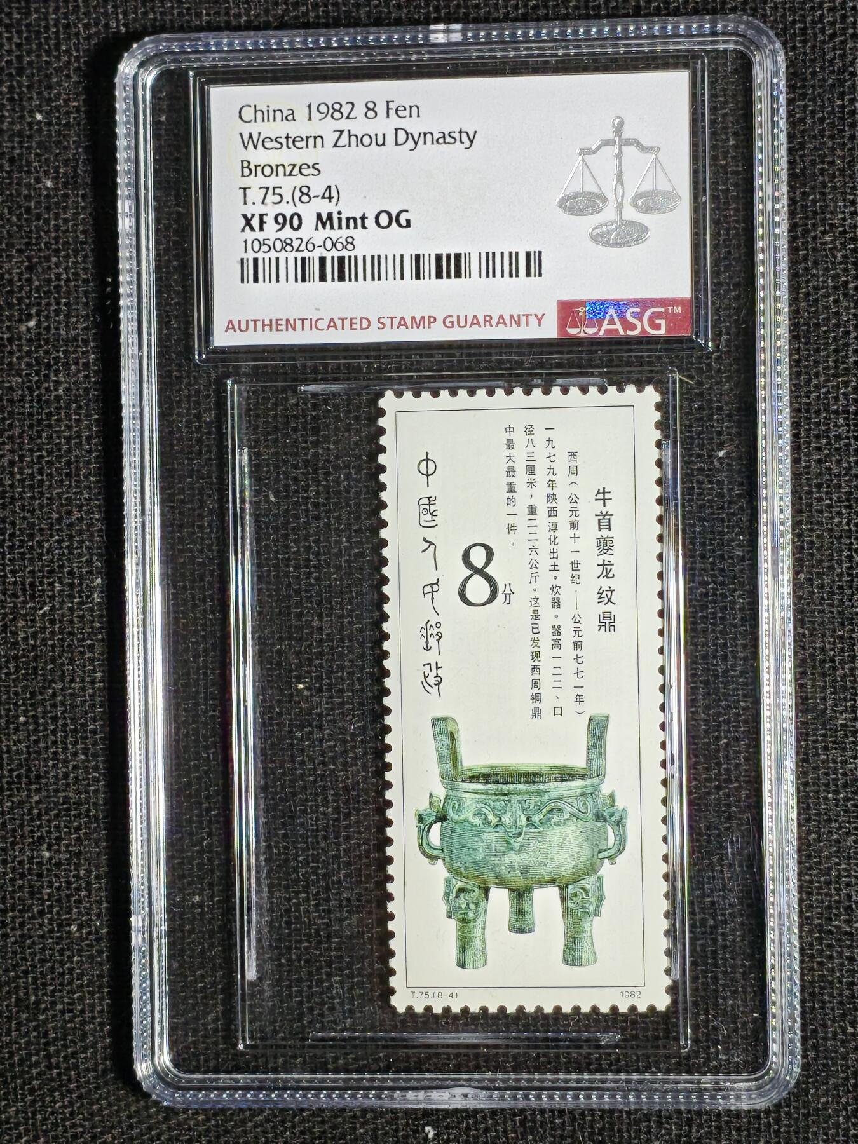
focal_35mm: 101
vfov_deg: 19.4
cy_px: 572
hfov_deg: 14.6
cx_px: 429
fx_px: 3338
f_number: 1.5
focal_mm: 4.94
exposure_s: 1/498
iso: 50
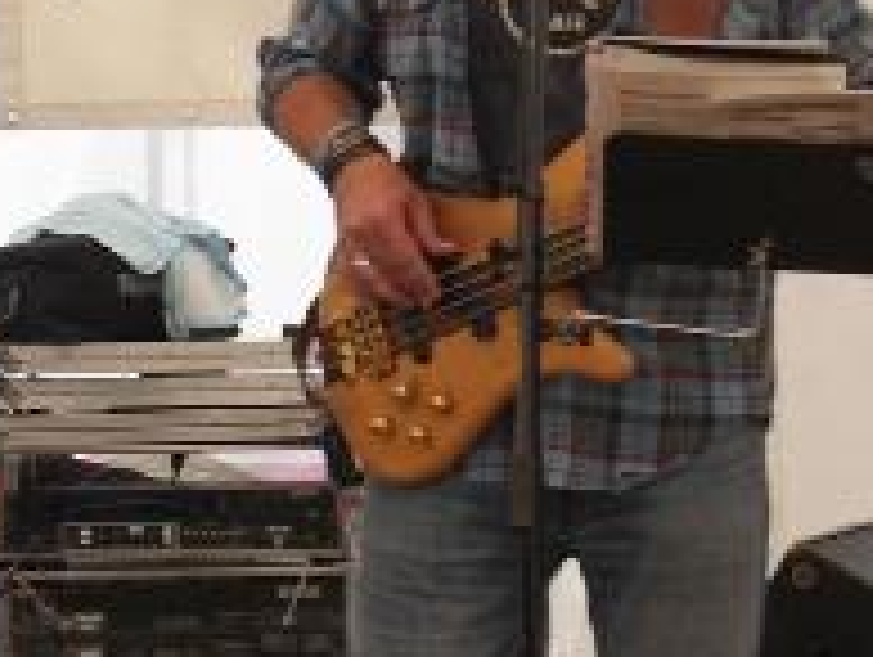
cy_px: 364
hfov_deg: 9.6
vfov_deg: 7.2
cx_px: 657
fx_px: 5202
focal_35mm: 206
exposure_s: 1/125
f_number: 5.6
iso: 200
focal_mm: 25
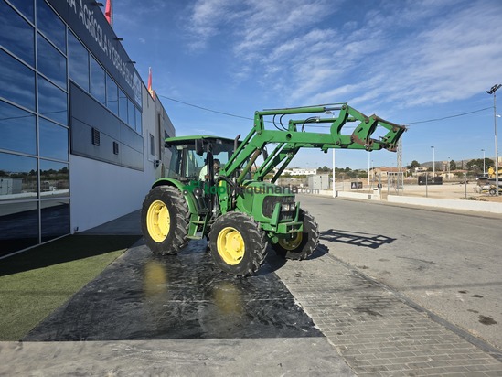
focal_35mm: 23
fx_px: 334
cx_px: 251
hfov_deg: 73.9
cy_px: 188
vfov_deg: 58.9
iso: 80
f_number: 1.7
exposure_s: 1/7061
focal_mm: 6.3
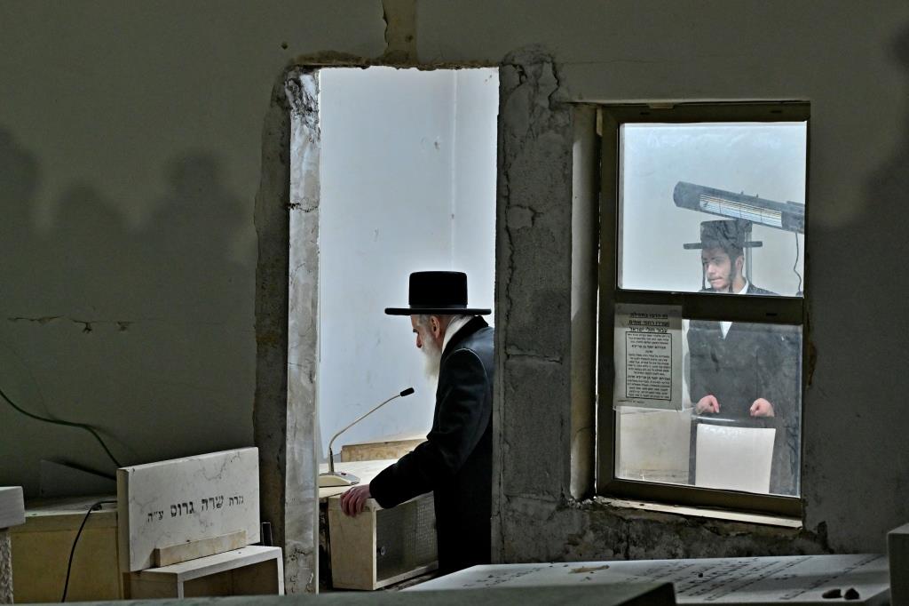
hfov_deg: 29.3
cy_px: 303
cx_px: 454
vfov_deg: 19.7
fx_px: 1742
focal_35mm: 69
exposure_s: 1/125
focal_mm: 46
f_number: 4
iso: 1250
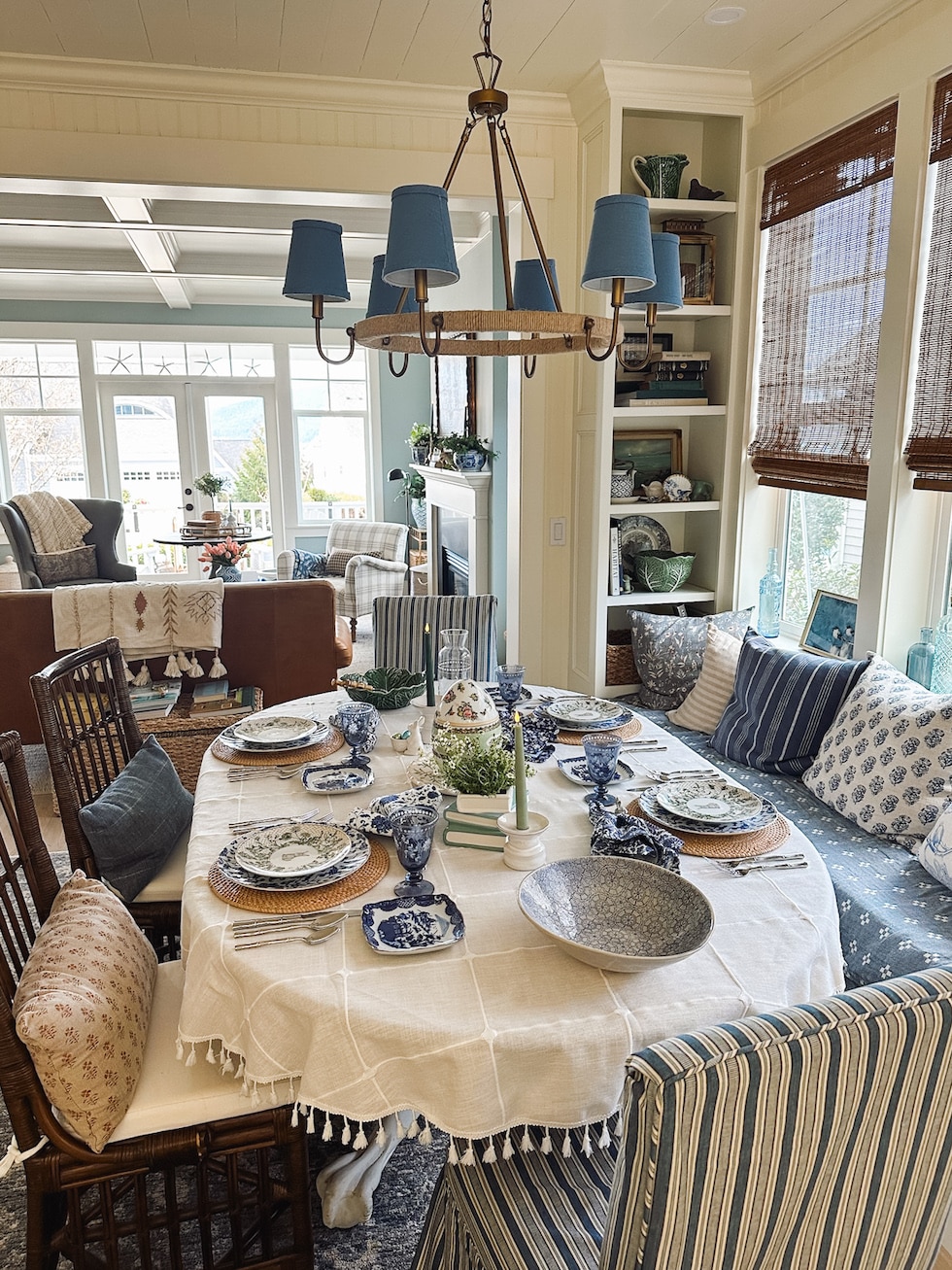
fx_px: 880
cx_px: 476
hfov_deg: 56.8
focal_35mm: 24
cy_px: 635
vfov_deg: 71.6
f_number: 1.8
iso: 200
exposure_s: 1/120
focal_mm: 6.86
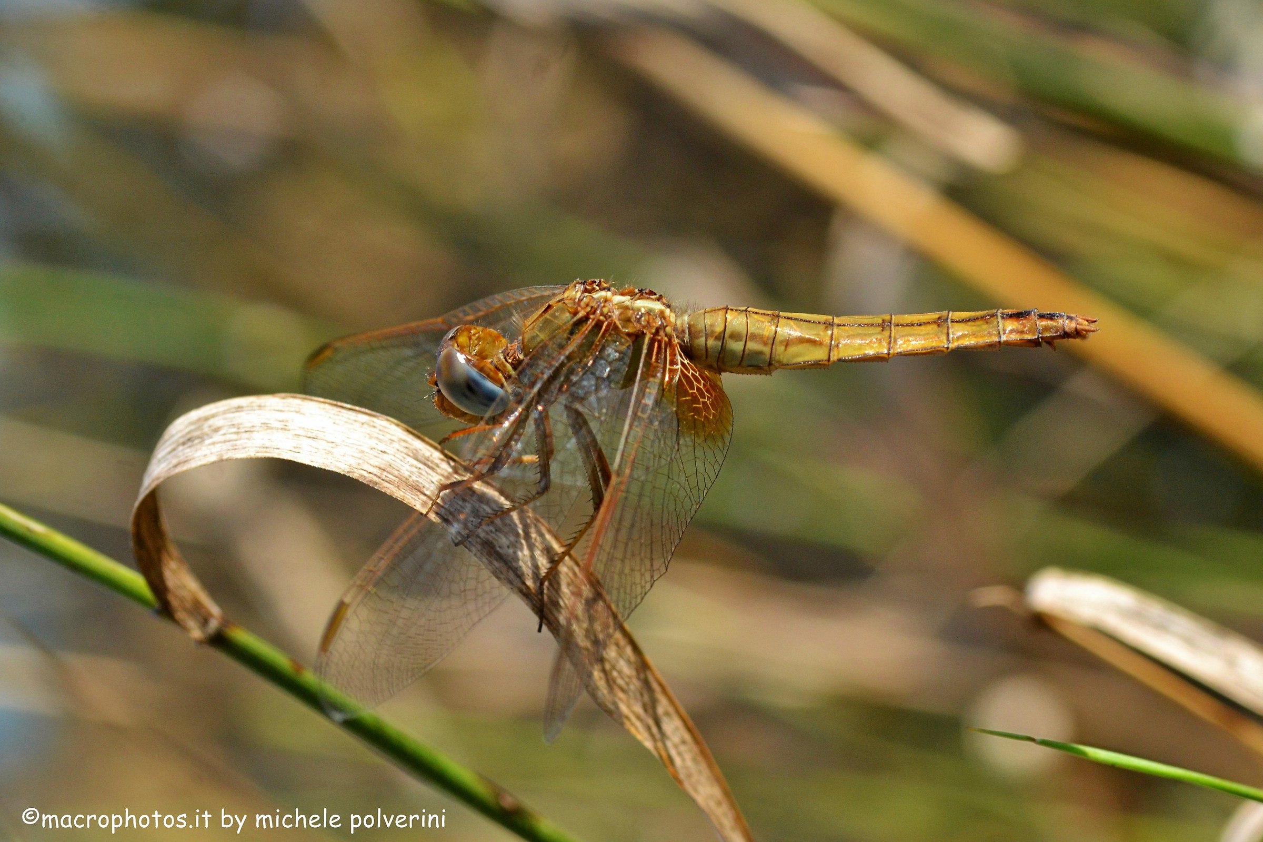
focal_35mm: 135
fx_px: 4735
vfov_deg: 10.2
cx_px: 632
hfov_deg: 15.2
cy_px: 421
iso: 640
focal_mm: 90
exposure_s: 1/500
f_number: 13
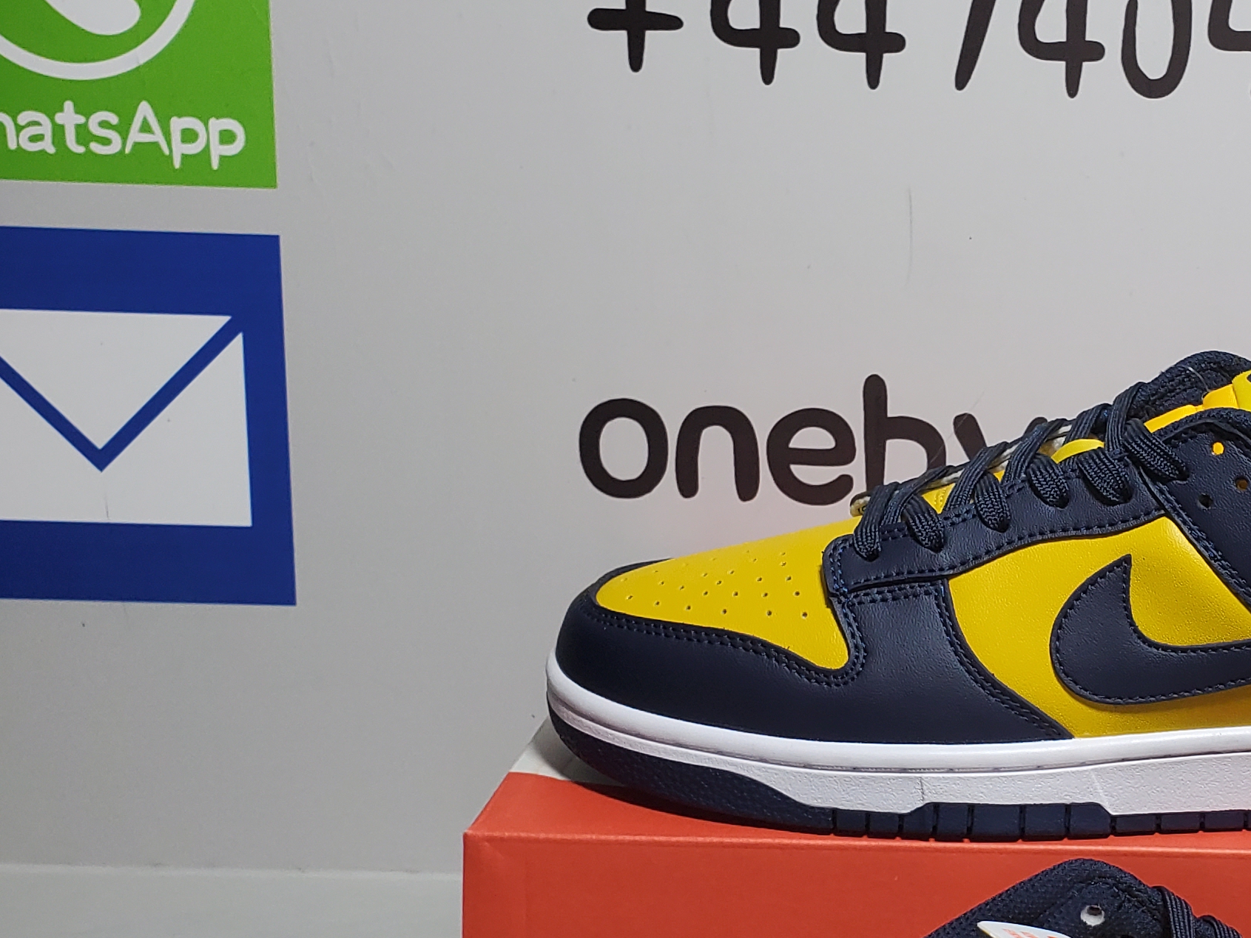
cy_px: 587
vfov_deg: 23.6
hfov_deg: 28.9
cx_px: 1289
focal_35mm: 62
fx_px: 2240
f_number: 2.4
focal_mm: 4.3
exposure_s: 1/236
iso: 50
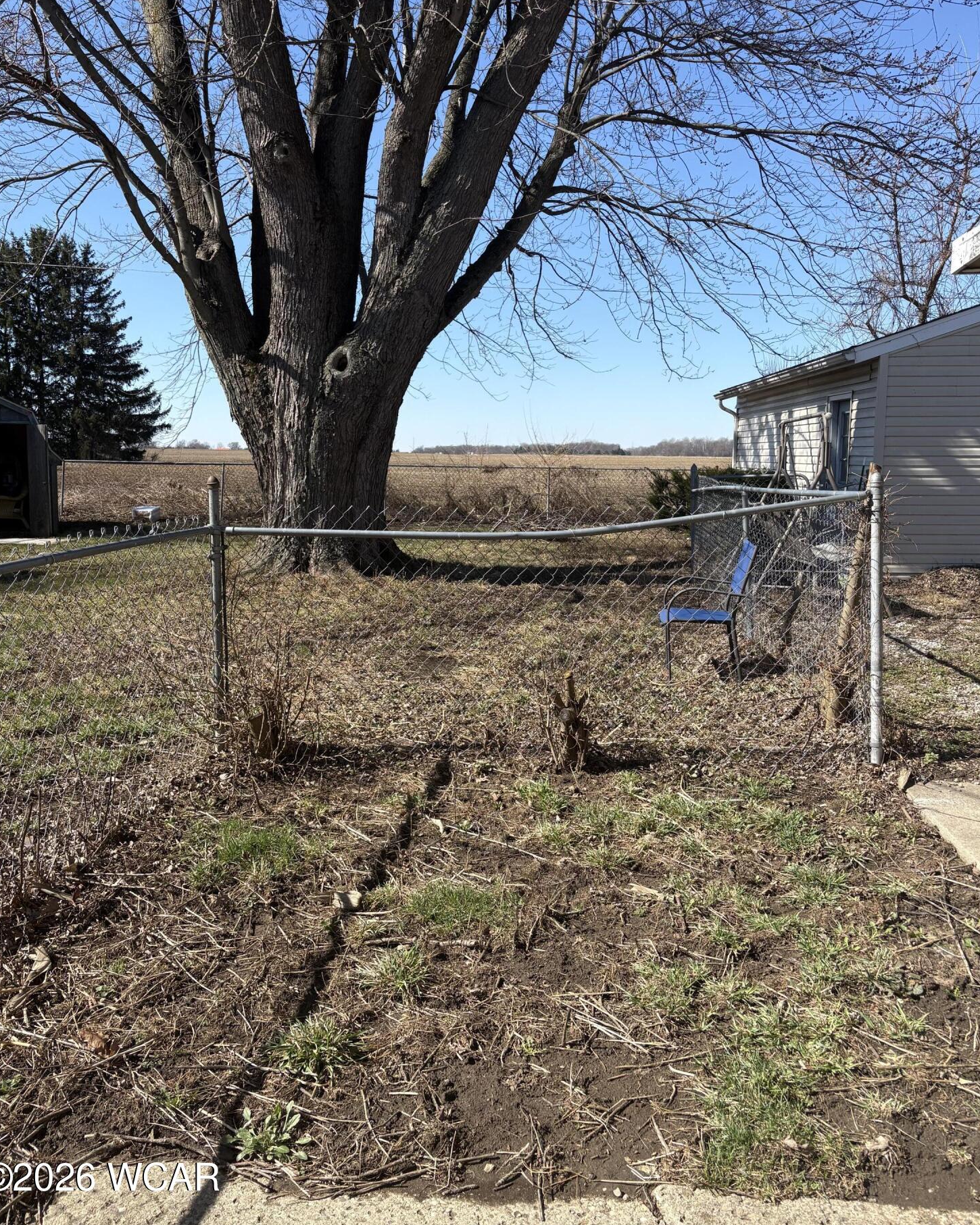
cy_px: 564
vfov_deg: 62.1
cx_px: 487
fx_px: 1015
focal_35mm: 28
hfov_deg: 51.5
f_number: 1.6
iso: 50
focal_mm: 5.96
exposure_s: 1/2283
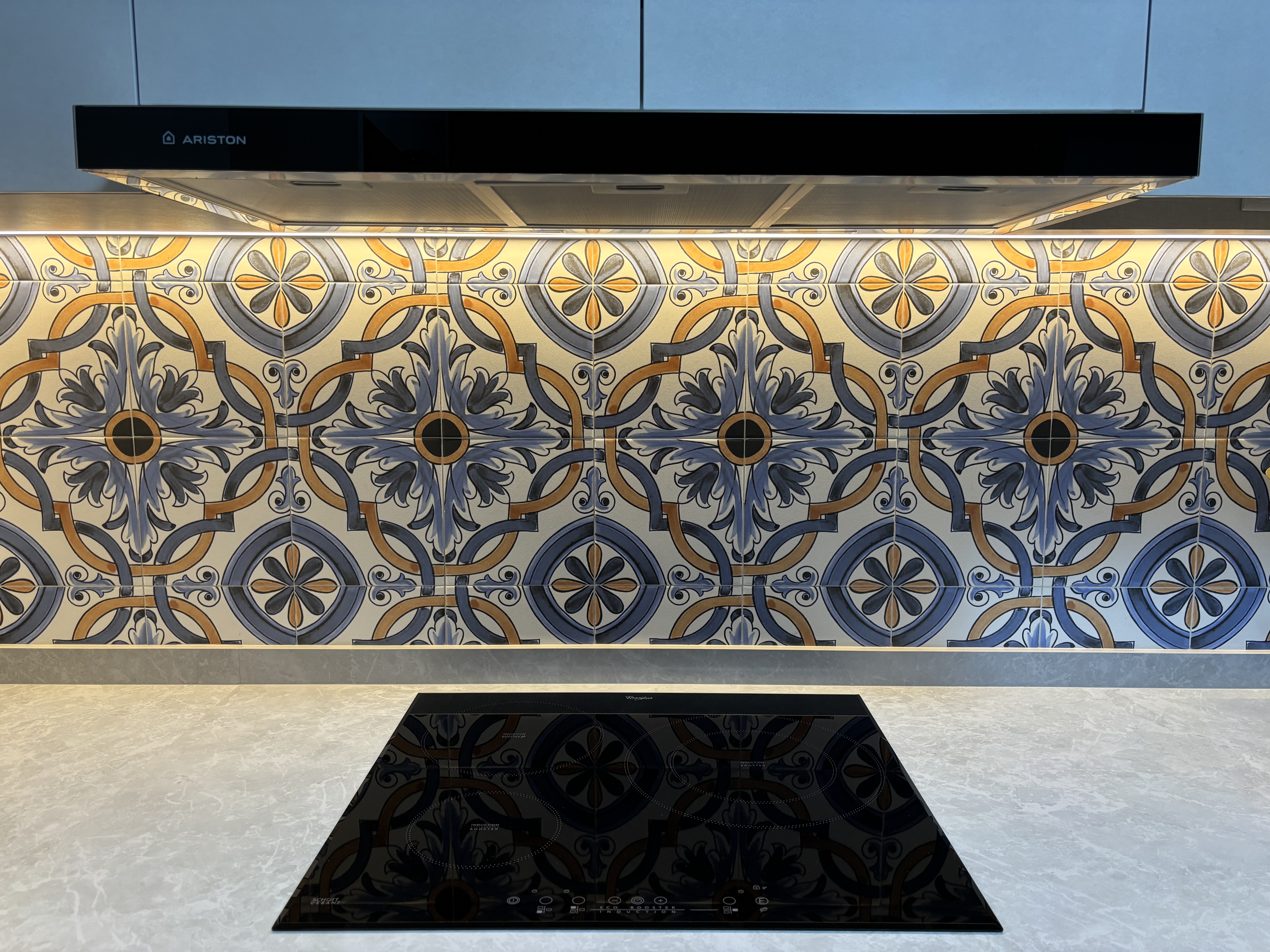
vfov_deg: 53.1
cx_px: 635
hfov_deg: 67.3
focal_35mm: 26
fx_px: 954
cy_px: 476
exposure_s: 1/89
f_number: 1.6
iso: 125
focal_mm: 5.96
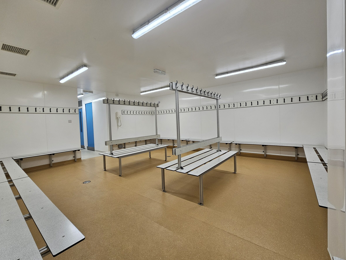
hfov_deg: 102.1
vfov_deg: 85.7
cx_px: 171
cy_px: 128
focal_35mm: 14
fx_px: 140
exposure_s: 1/50
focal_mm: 2.2
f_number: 2.2
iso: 80
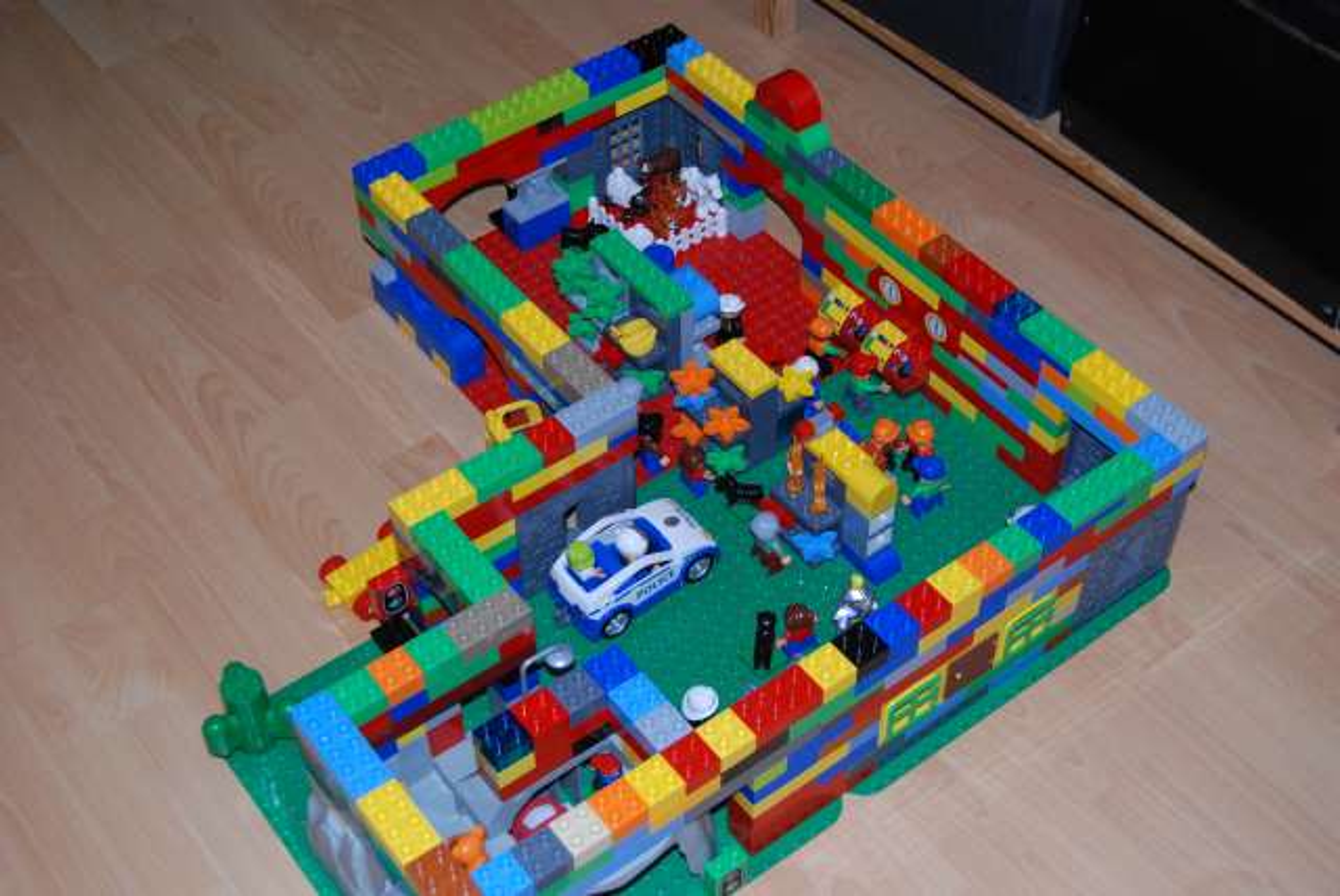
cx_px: 670
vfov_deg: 28.1
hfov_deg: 41.1
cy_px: 448
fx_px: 1788
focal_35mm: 48
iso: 1600
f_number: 5.6
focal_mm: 32
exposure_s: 1/60
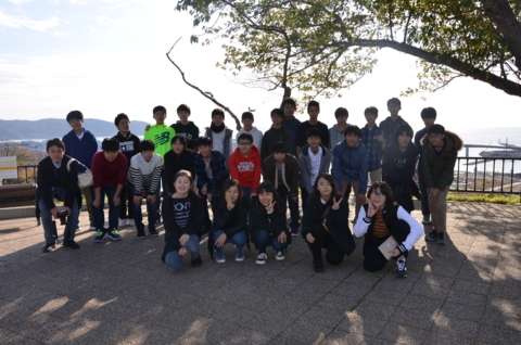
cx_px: 260
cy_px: 172
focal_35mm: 32
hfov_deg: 59.6
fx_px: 455
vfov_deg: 41.5
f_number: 7.1
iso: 100
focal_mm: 21
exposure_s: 1/250
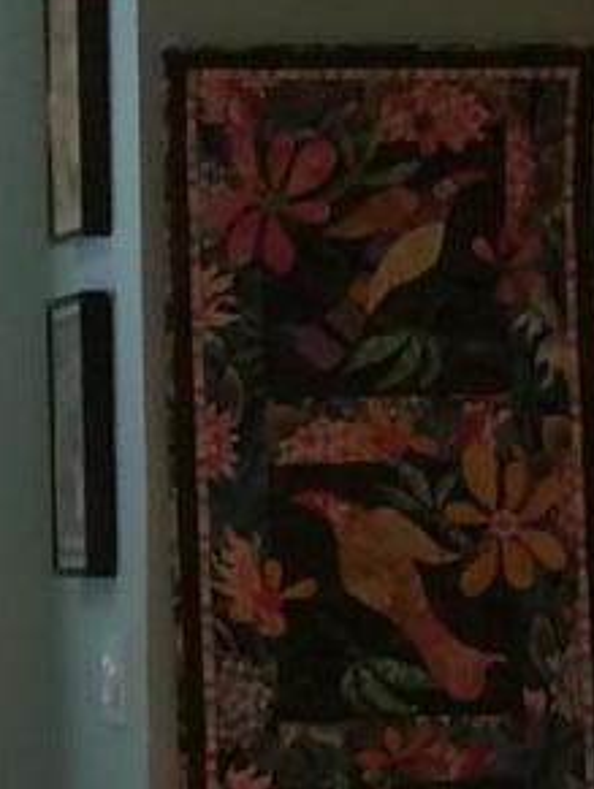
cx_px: 14
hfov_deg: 7.5
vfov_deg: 9.9
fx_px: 4543
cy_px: 423
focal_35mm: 199
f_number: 2.2
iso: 80
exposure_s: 1/30
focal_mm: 4.15
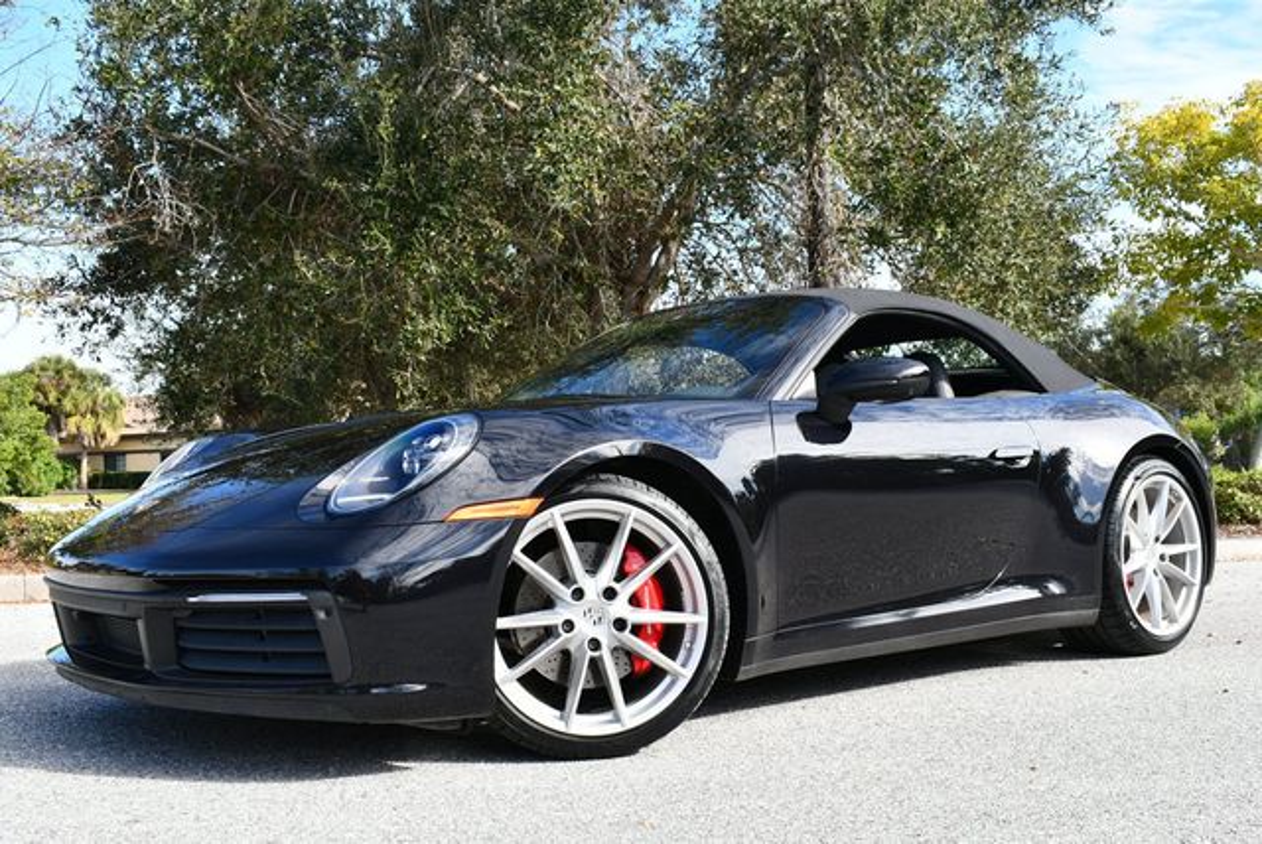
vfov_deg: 36.9
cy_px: 422
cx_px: 631
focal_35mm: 36
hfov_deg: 53.1
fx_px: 1263
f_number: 6.3
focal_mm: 18
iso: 200
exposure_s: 1/250
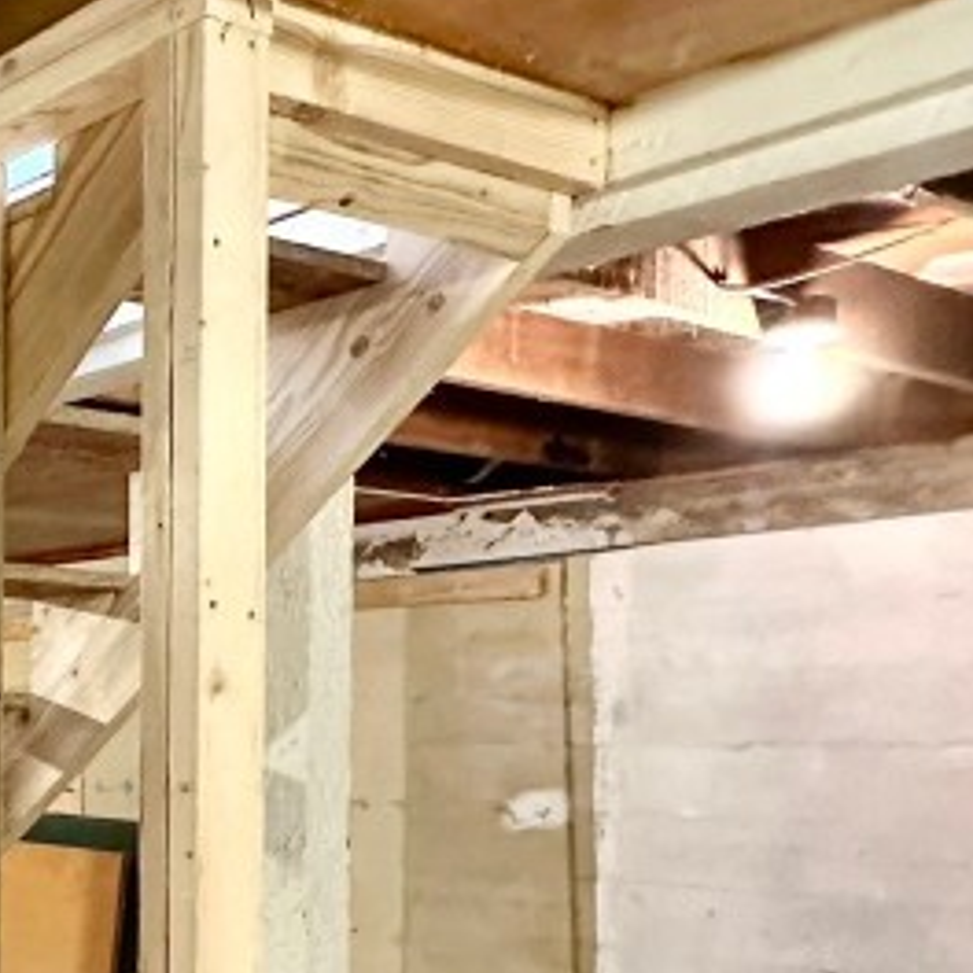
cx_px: -321
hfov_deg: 28.4
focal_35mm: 48
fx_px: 1526
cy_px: 711
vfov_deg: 34.7
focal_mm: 2.22
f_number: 2.2
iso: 640
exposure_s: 1/60
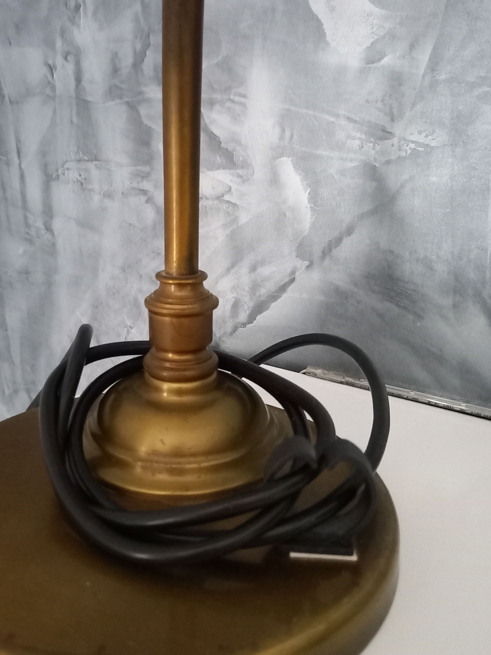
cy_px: 344
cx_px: 205
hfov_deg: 44.0
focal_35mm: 32
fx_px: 605
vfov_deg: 56.8
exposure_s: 1/16.7
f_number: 2
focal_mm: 4.6
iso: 3200
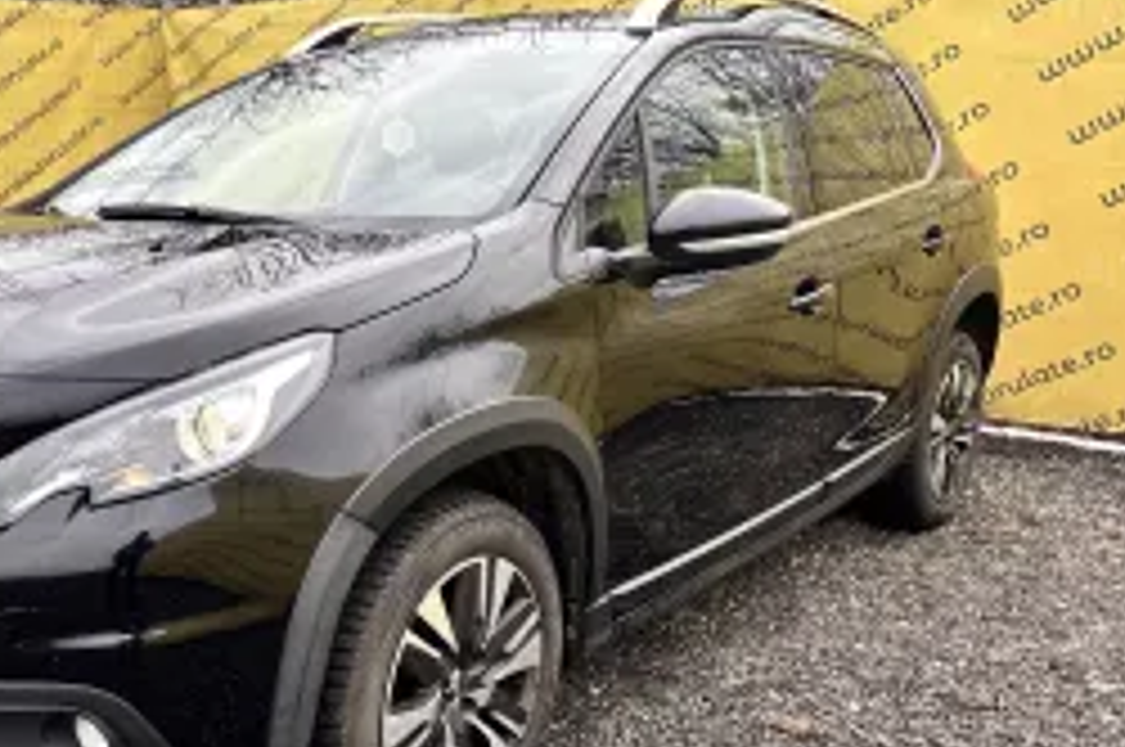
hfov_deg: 48.3
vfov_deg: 34.0
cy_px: 464
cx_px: 328
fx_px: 1217
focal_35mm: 39
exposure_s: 1/769
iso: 50
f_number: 1.6
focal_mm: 5.96
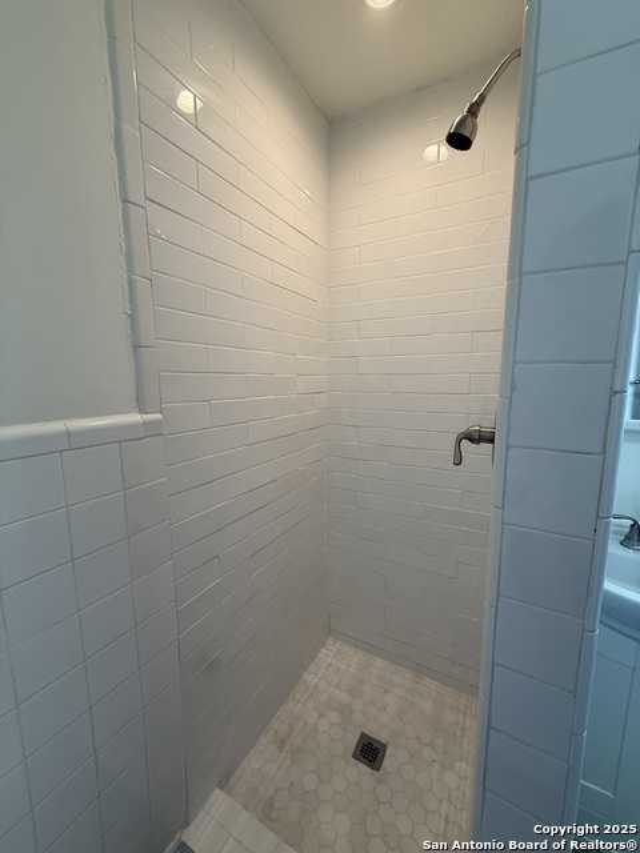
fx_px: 345
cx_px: 320
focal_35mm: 14
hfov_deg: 85.7
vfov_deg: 102.1
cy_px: 426
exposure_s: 1/120
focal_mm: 2.22
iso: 125
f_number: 2.2
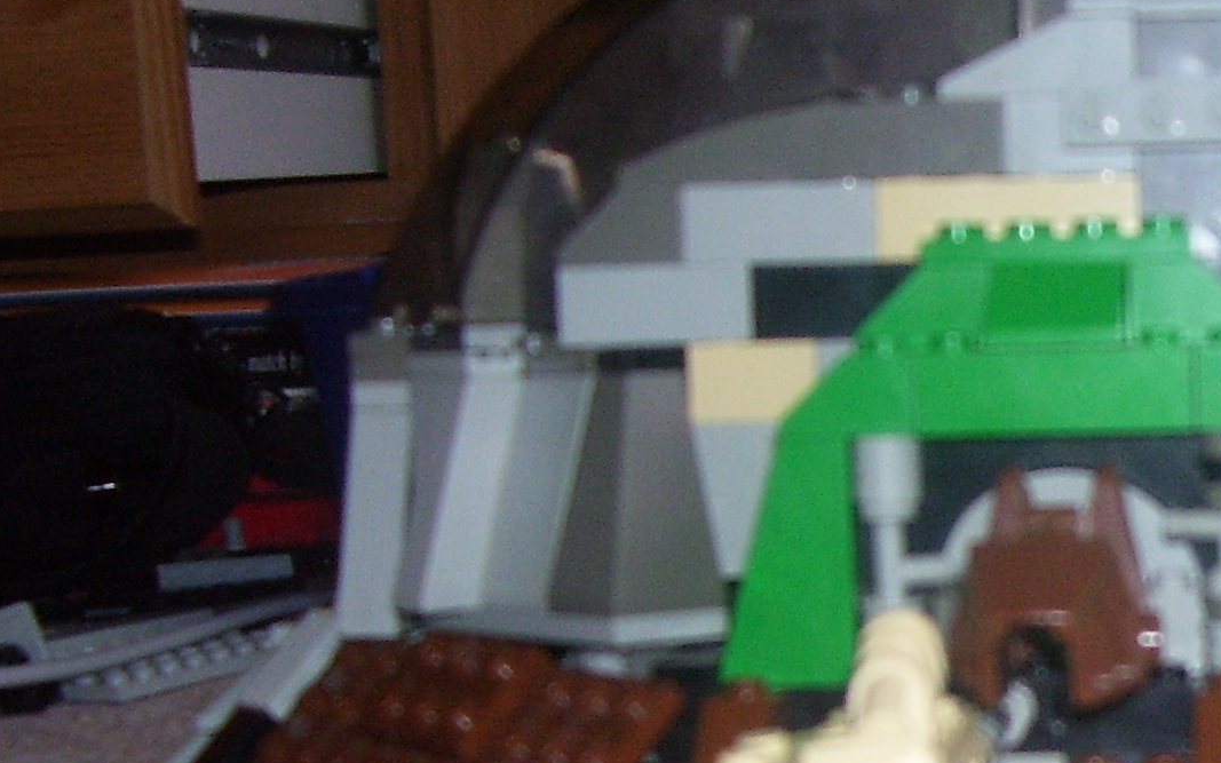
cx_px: 1400
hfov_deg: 22.3
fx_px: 2895
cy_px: 621
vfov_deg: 14.9
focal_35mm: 87
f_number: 2.7
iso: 125
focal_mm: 5.6
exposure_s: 1/60
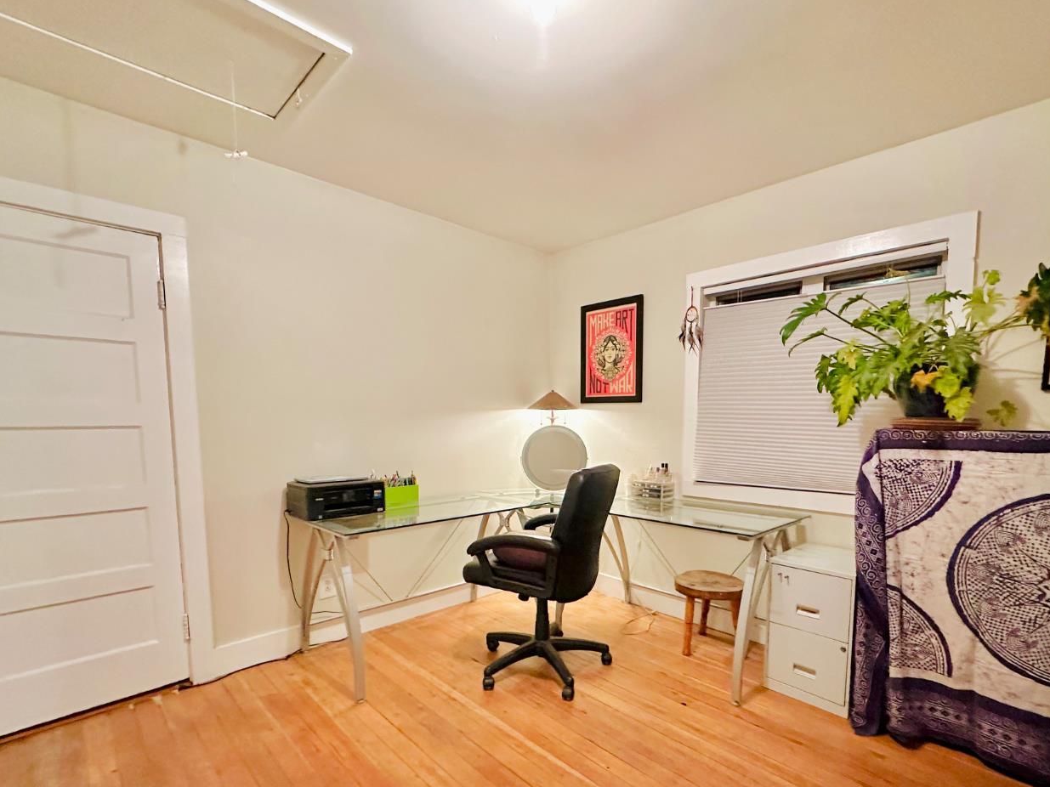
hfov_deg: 90.9
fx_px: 516
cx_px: 555
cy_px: 463
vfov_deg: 74.1
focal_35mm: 17
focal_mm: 2.22
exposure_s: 1/60
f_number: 2.2
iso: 1000
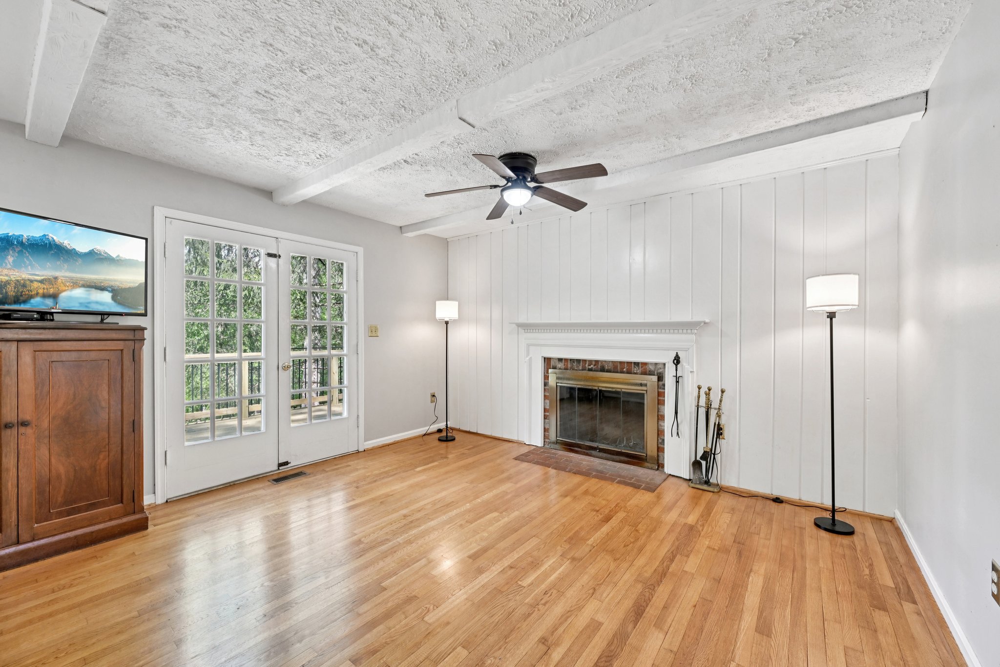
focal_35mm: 14
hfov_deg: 104.3
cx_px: 500
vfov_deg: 81.2
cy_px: 334
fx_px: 389
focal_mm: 14
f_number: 8
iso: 140
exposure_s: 1/15
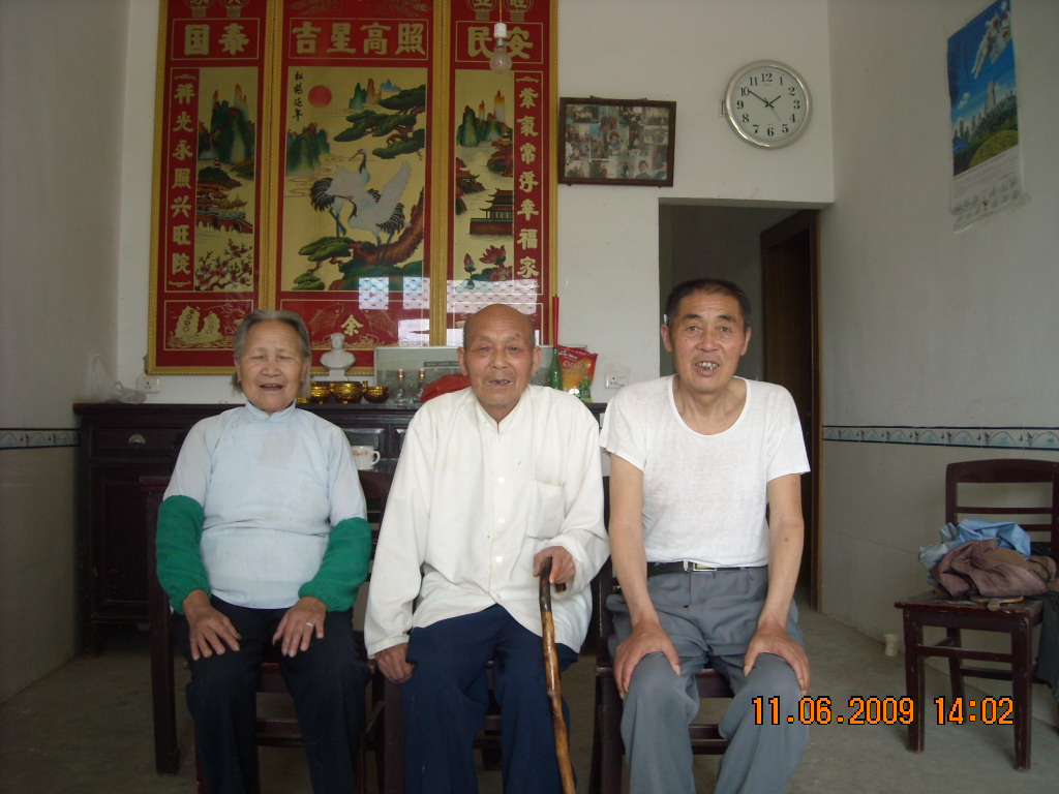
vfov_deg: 40.7
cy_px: 397
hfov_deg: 52.6
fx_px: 1071
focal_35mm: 35
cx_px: 530
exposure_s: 1/60
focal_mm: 5.7
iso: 147
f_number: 2.8
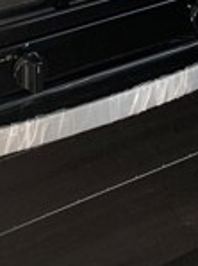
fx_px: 858
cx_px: 196
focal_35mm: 112
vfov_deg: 15.2
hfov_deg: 13.0
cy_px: -212
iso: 100
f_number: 1.8
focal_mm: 4.25
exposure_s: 1/97
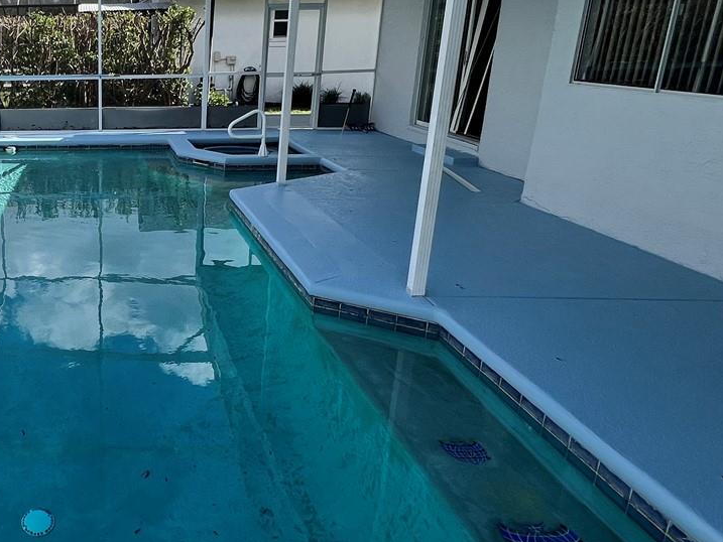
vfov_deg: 47.9
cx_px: 68
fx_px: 606
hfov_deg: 53.6
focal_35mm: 29
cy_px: 216
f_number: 1.8
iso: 32
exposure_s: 1/742
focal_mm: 1.57
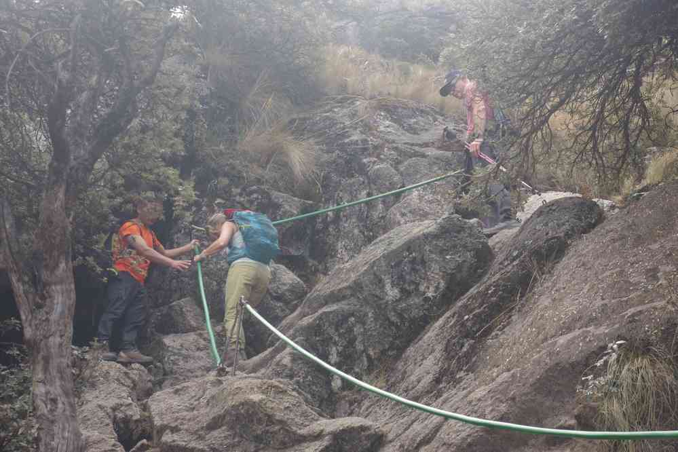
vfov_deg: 16.6
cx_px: 339
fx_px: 1554
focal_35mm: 82
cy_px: 226
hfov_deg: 24.6
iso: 800
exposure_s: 1/100
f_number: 9
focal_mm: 55
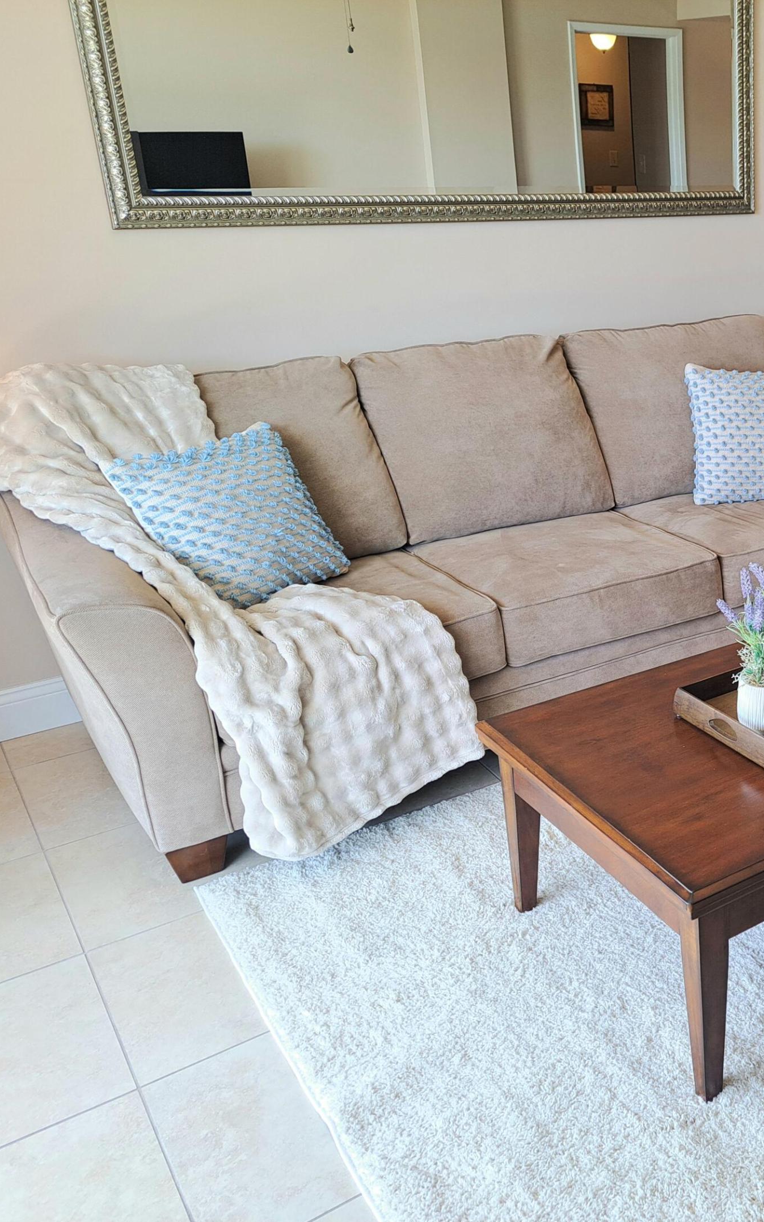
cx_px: 805
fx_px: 1133
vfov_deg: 56.7
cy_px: 612
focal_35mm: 34
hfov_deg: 33.3
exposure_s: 1/60.2
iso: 50
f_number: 1.8
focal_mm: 5.23
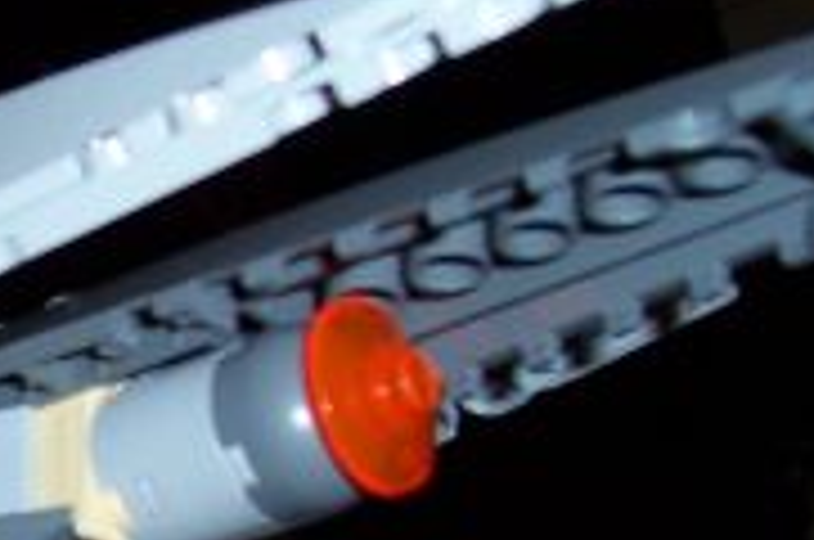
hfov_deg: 17.0
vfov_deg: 11.9
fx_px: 2551
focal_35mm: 113
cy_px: 583
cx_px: -261
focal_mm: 5.6
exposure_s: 1/60
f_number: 2.7
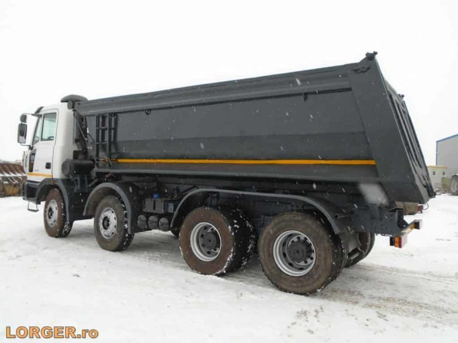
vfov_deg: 53.1
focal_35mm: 26
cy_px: 172
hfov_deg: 67.3
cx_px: 229
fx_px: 344
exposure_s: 1/400
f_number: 3.2
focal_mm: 4.6
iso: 100
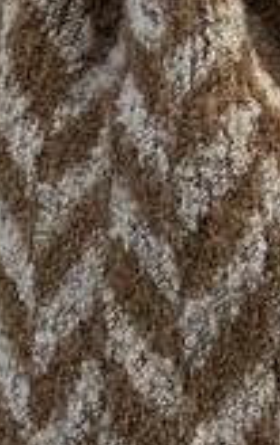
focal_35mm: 93
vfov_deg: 22.3
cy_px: 190
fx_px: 1132
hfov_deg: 14.1
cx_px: 133
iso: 80
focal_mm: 6.76
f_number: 1.78
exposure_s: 1/742
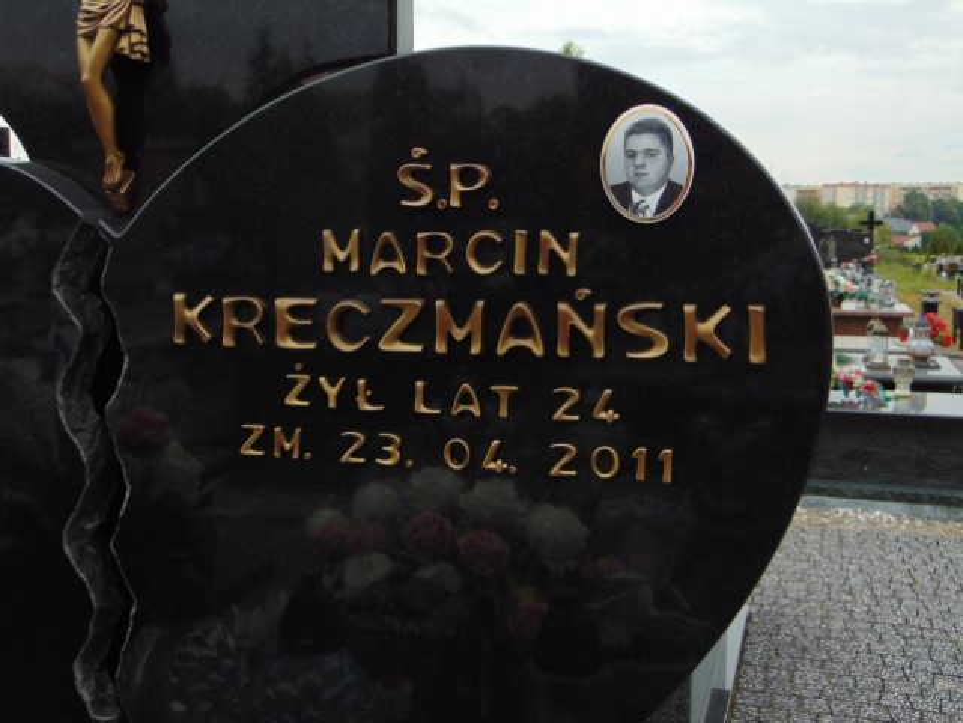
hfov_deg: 44.8
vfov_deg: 34.3
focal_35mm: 42
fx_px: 1168
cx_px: 482
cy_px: 362
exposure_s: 1/640
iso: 80
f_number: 3.3
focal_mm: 7.6
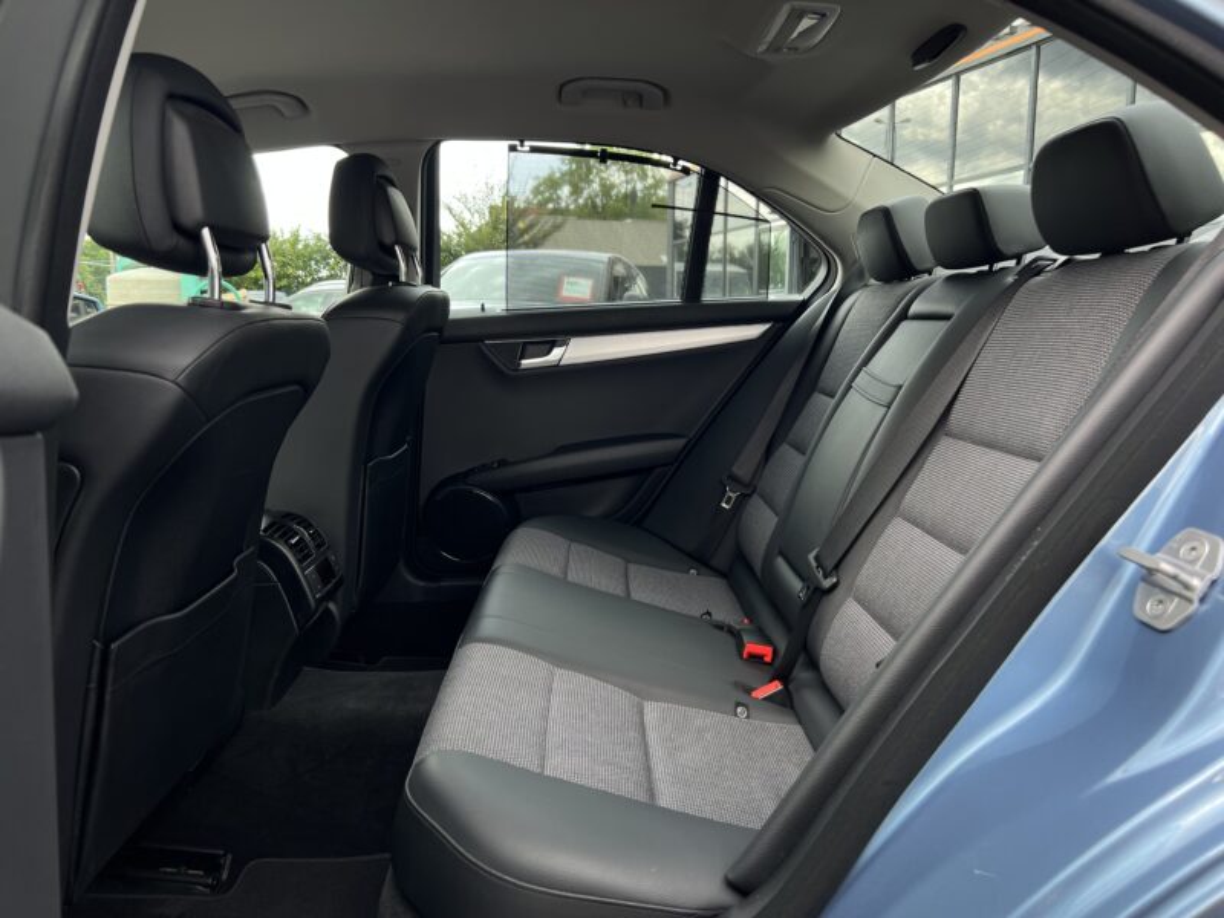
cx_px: 612
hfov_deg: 67.3
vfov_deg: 53.1
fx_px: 919
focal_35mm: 26
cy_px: 459
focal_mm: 5.7
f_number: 1.5
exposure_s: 1/134
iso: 32
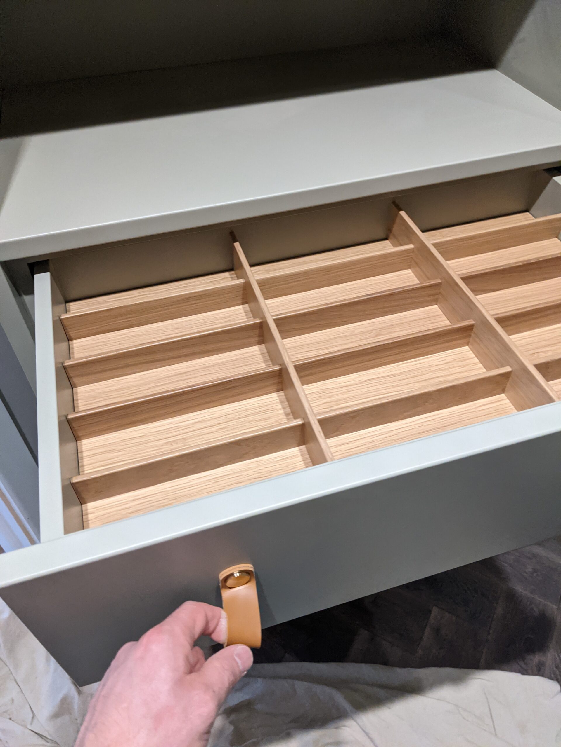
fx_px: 583
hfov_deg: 51.4
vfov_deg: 65.3
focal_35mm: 27
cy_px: 374
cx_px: 280
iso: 381
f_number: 1.73
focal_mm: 4.38
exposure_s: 1/99.9
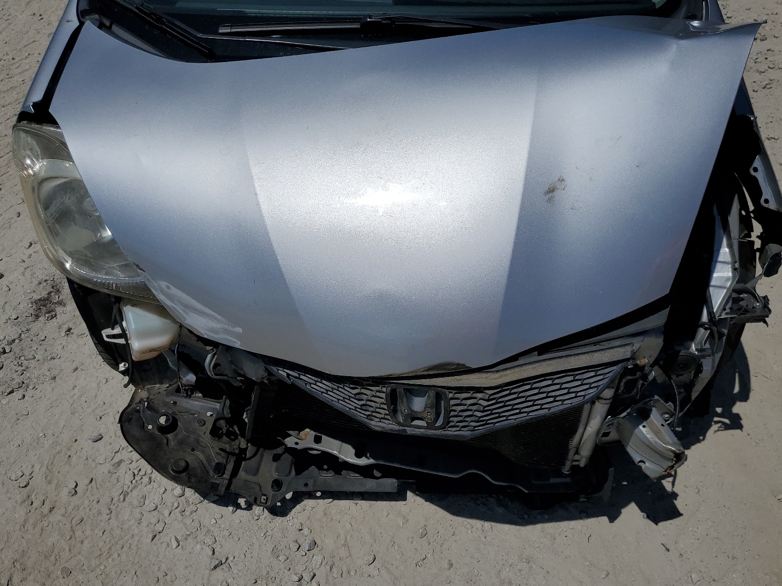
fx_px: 632
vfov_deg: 49.7
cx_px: 407
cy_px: 289
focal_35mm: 28
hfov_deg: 63.4
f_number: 1.5
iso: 50
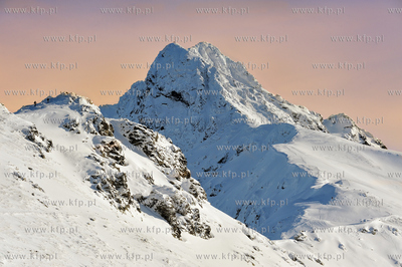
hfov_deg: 11.8
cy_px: 134
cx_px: 201
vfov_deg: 7.8
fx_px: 1953
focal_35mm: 175
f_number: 14
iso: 200
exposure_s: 1/320
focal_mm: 175
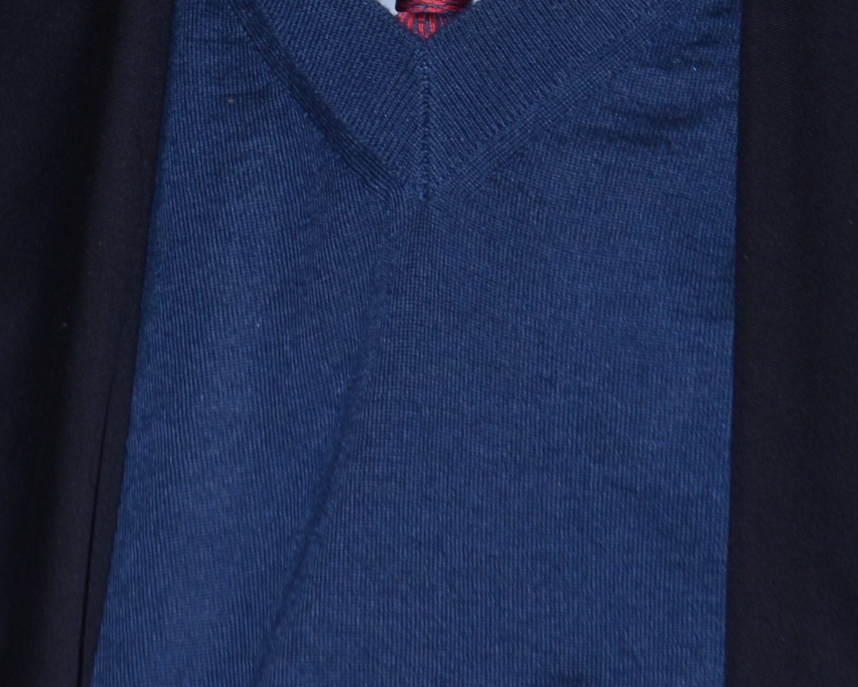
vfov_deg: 3.1
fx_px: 12698
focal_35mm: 500
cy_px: -326
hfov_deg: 3.9
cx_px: 334
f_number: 4.5
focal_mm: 112
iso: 250
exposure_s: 1/250
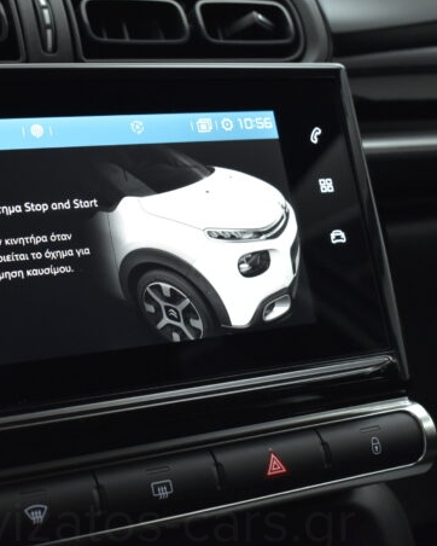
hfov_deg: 25.2
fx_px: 966
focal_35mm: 60
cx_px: 109
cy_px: 259
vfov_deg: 31.5
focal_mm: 25
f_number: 4
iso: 1600
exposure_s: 1/125
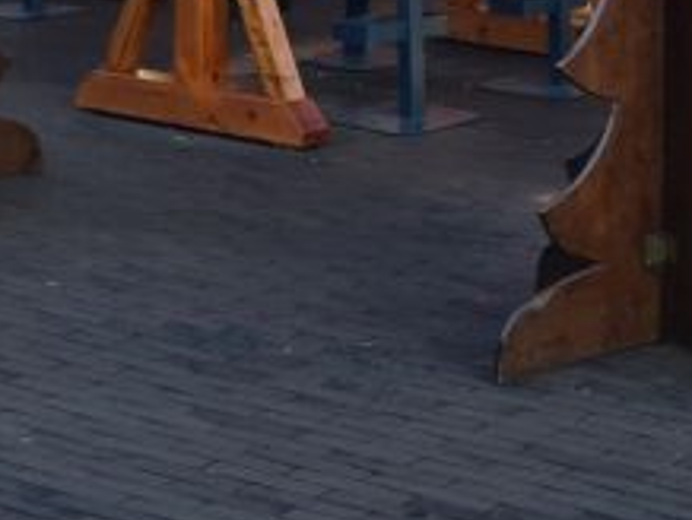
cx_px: 676
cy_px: -501
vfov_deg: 11.1
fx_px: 2442
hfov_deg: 15.9
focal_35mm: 122
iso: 50
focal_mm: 5.4
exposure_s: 1/758
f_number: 1.8
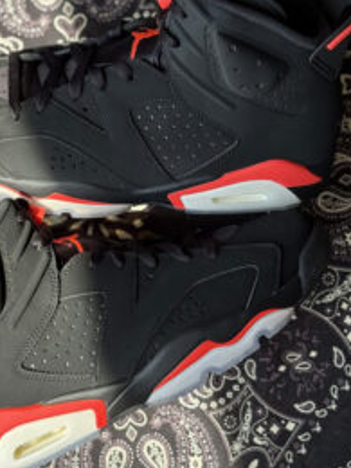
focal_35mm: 80
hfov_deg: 18.4
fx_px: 1082
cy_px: 198
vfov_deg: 24.4
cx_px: 108
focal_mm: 5.96
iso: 50
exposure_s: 1/174
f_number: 1.6
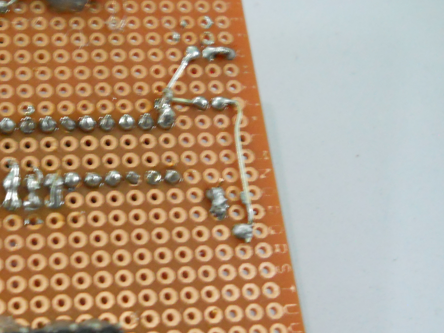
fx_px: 911
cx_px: 96
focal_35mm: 71
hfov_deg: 26.9
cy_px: 169
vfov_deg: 20.7
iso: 500
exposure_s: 1/8
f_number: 3.1
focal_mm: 6.72
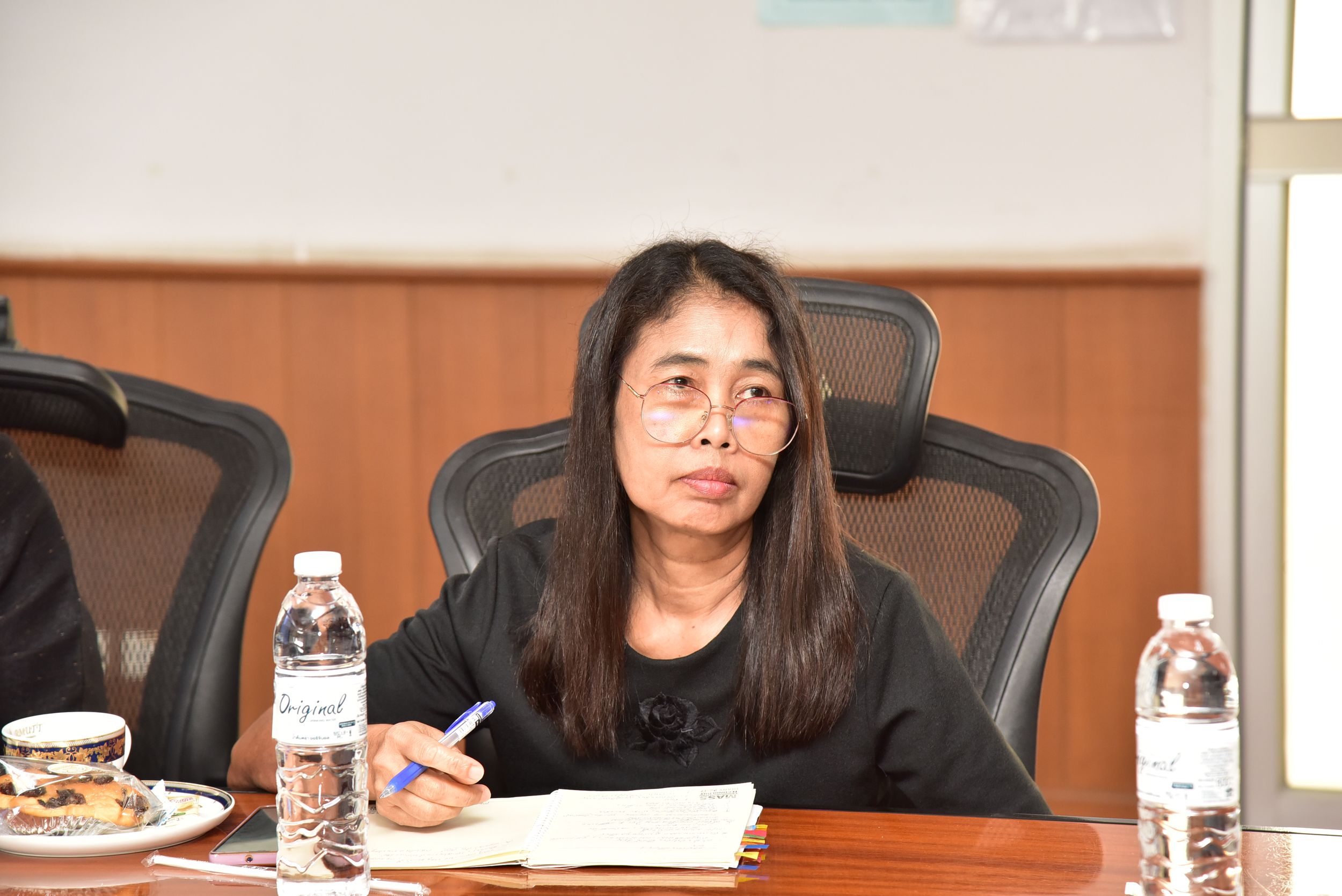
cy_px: 448
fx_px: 4474
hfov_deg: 17.1
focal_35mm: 120
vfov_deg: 11.4
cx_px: 671
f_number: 5.6
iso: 1600
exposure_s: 1/125
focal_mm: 120
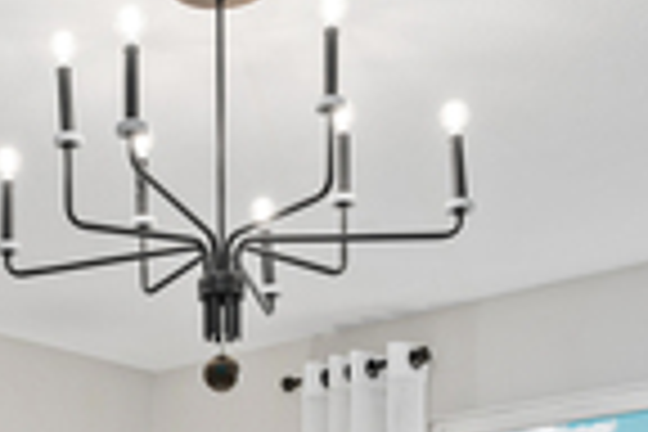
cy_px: 736
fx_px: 1602
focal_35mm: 89
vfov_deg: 13.9
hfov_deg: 22.5
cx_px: 99
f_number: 8
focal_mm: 20
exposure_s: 1/8
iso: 400
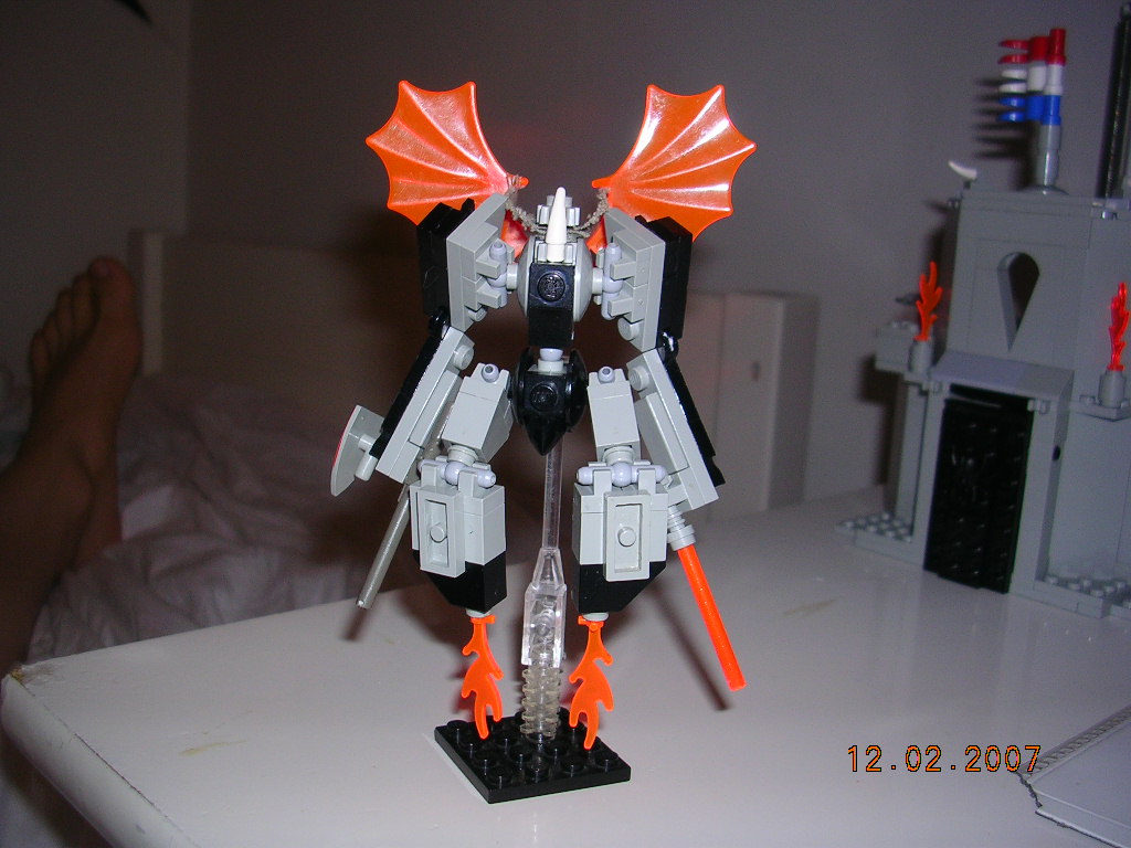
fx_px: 1242
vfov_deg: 37.7
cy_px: 424
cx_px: 566
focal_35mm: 38
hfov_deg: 49.0
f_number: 2.8
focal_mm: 5.8
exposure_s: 1/60.1
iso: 50
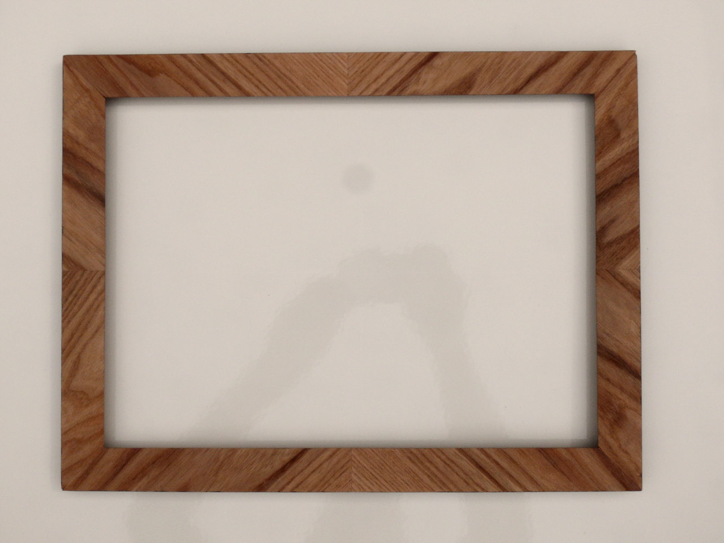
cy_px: 272
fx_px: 732
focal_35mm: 35
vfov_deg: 40.7
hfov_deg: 52.6
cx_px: 362
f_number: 8
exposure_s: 1/400
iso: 100
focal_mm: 7.4
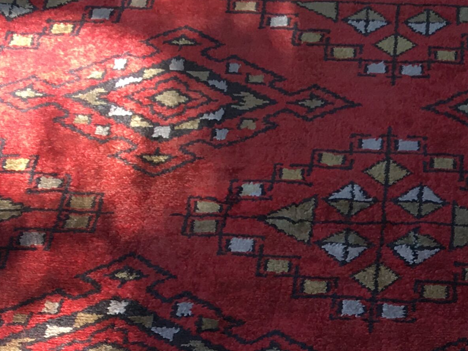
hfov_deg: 19.0
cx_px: 513
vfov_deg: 14.1
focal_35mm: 99
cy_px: 505
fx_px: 1339
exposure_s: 1/122
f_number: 2.2
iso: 25
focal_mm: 4.15
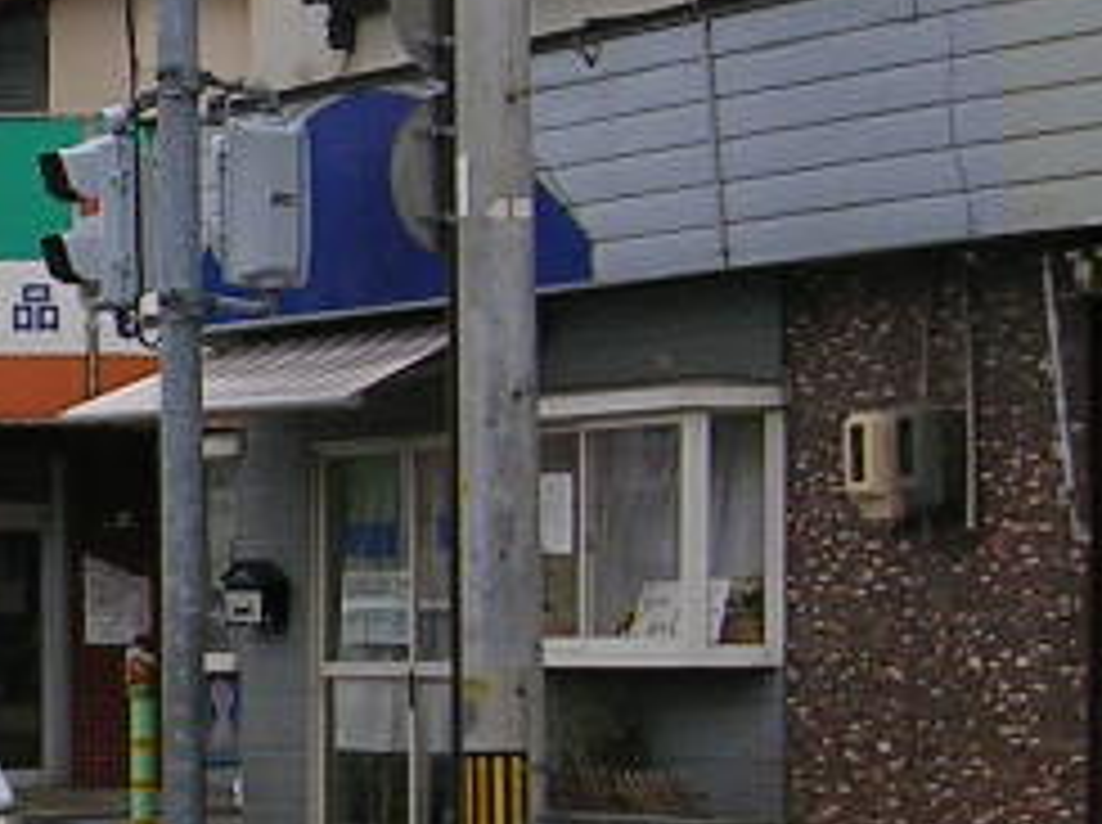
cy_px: 504
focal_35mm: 180
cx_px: -436
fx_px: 5722
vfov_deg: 8.2
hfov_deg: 10.7
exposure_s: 1/183
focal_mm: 6.6
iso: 50
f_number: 3
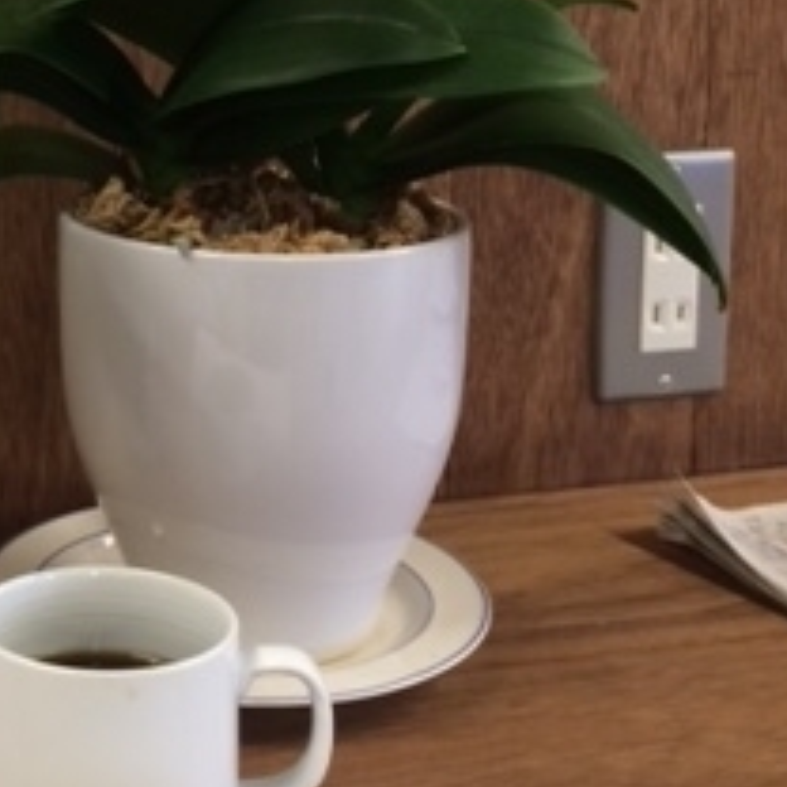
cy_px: 76
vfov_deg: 21.4
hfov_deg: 21.1
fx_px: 2032
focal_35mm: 79
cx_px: -11
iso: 50
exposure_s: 1/30
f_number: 2.2
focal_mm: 4.15
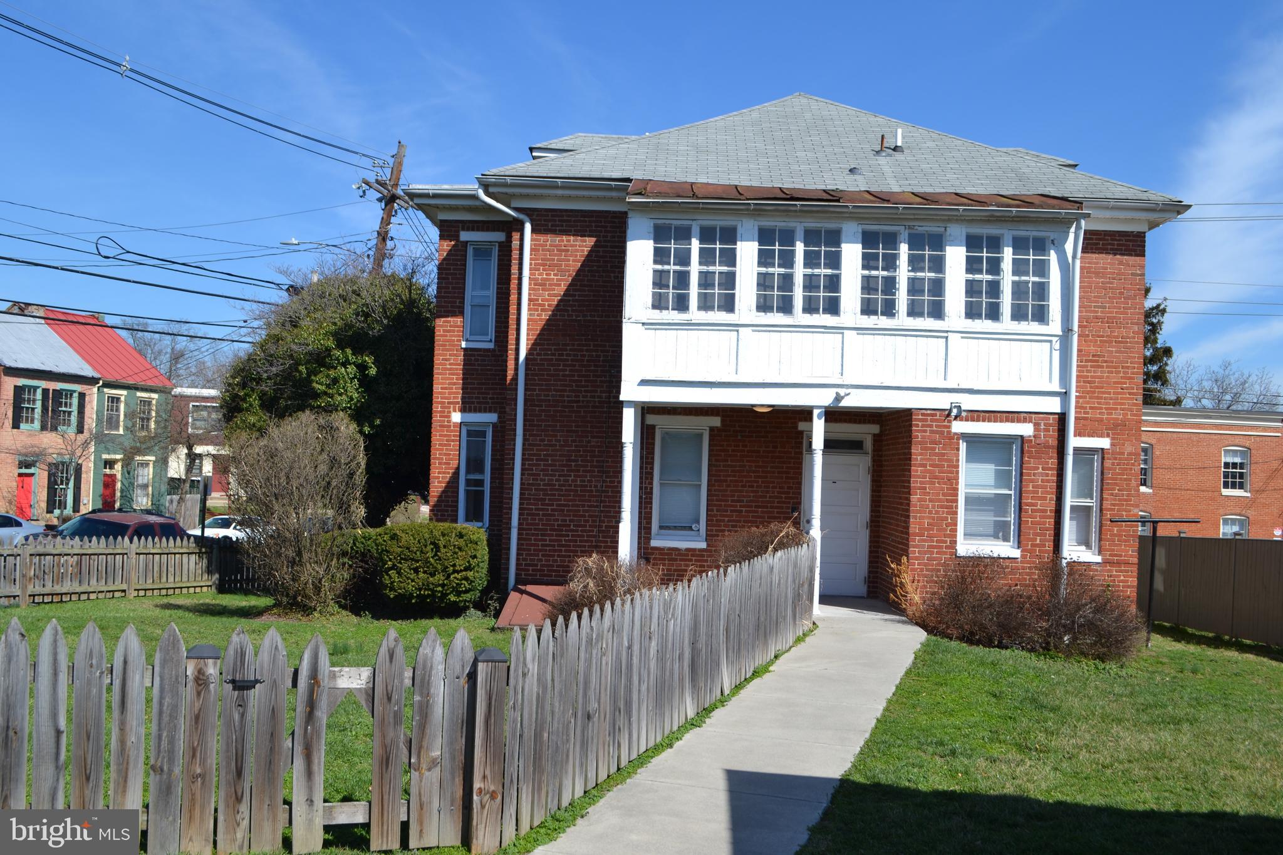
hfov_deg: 57.2
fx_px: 1176
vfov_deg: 40.0
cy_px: 428
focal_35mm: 33
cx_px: 642
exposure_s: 1/250
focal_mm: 22
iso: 100
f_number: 8
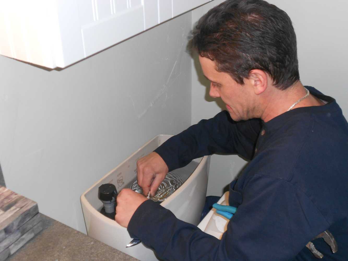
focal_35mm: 43
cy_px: 130
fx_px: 432
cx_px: 174
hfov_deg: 43.8
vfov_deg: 33.6
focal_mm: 7.7
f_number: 4.2
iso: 200
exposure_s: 1/30
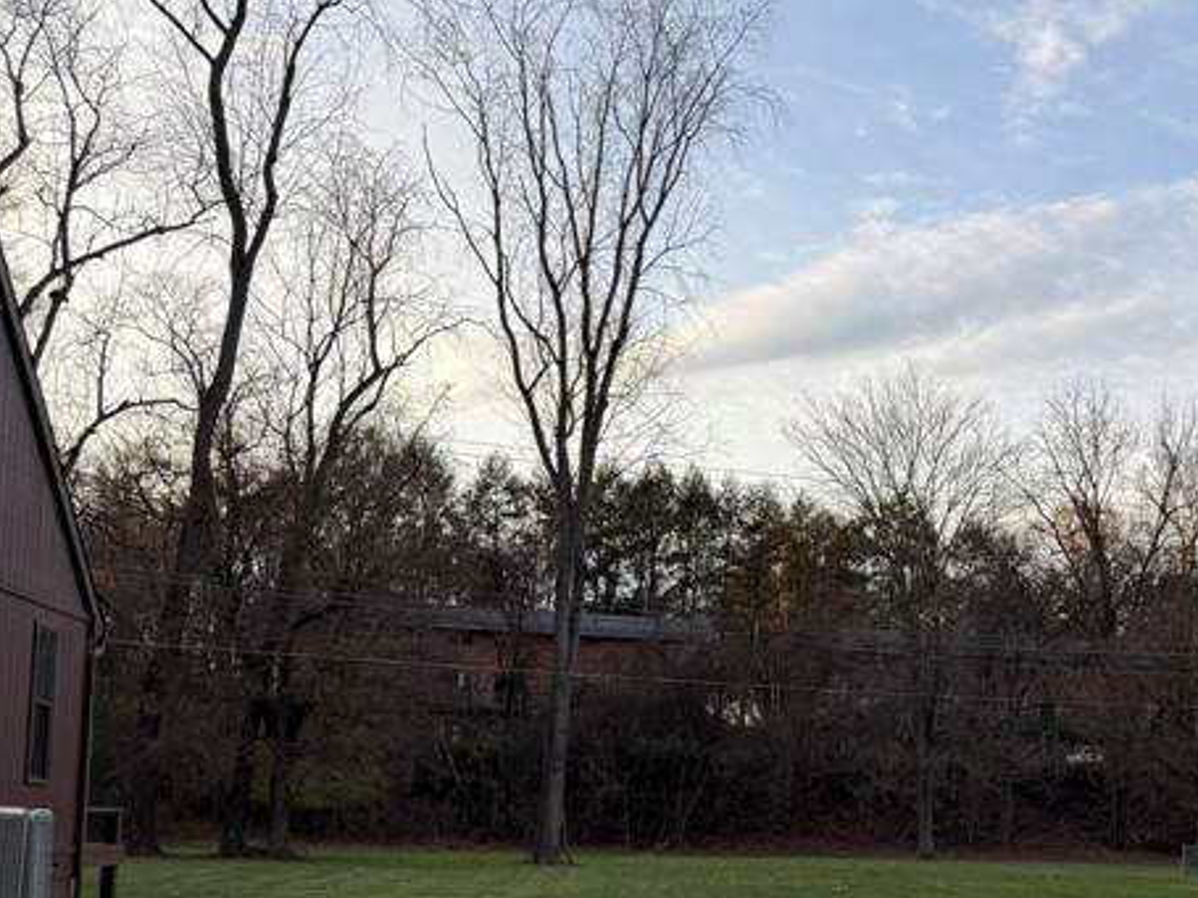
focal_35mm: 54
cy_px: 737
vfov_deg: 26.4
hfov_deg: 33.6
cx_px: 1085
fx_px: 1868
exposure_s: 1/765
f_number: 1.78
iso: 80
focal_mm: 6.76
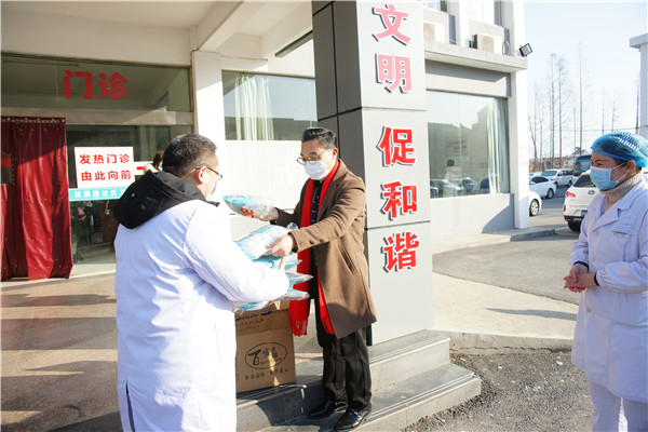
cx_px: 324
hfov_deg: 73.7
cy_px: 216
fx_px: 432
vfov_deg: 53.1
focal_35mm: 24
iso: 200
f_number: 6.3
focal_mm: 24
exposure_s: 1/250
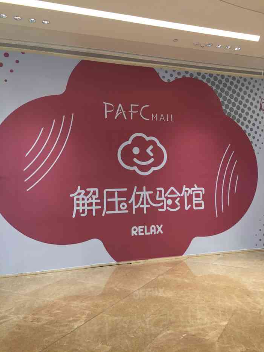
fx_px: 295
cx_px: 132
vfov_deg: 61.7
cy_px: 176
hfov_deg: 48.2
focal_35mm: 29
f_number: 2.2
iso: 50
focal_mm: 4.15
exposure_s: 1/33
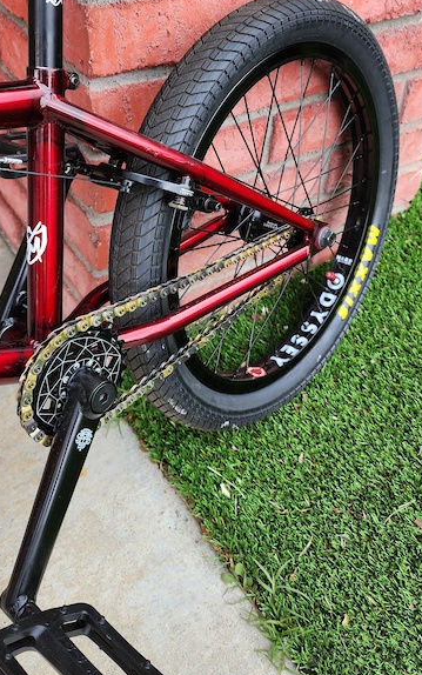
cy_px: 255
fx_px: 625
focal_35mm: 34
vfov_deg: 56.1
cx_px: 197
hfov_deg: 37.3
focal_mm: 6.4
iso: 20
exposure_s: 1/180
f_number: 1.8
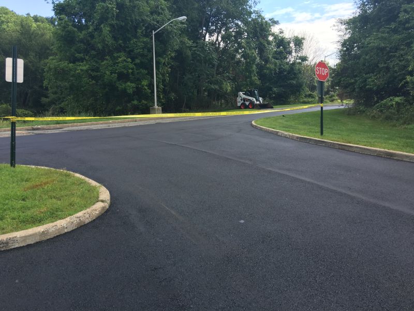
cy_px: 156
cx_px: 207
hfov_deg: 61.7
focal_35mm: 29
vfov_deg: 48.2
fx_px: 347
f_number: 2.2
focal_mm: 4.15
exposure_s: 1/422
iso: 25
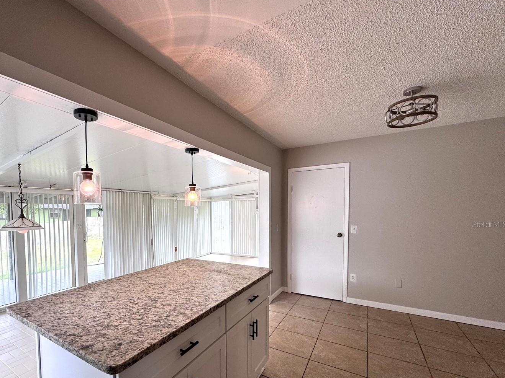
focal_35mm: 17
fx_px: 248
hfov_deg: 89.9
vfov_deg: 74.0
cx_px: 202
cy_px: 224
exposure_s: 1/120
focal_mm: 2.22
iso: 100
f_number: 2.2
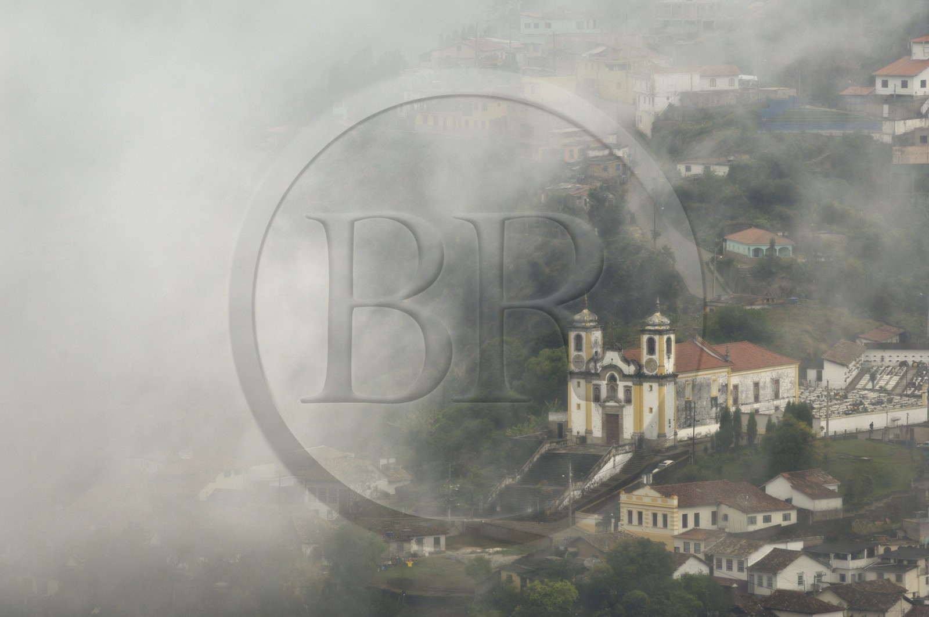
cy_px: 308
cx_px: 464
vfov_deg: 4.6
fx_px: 7731
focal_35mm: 300
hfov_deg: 6.9
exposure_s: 1/45
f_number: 8
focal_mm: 200
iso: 100
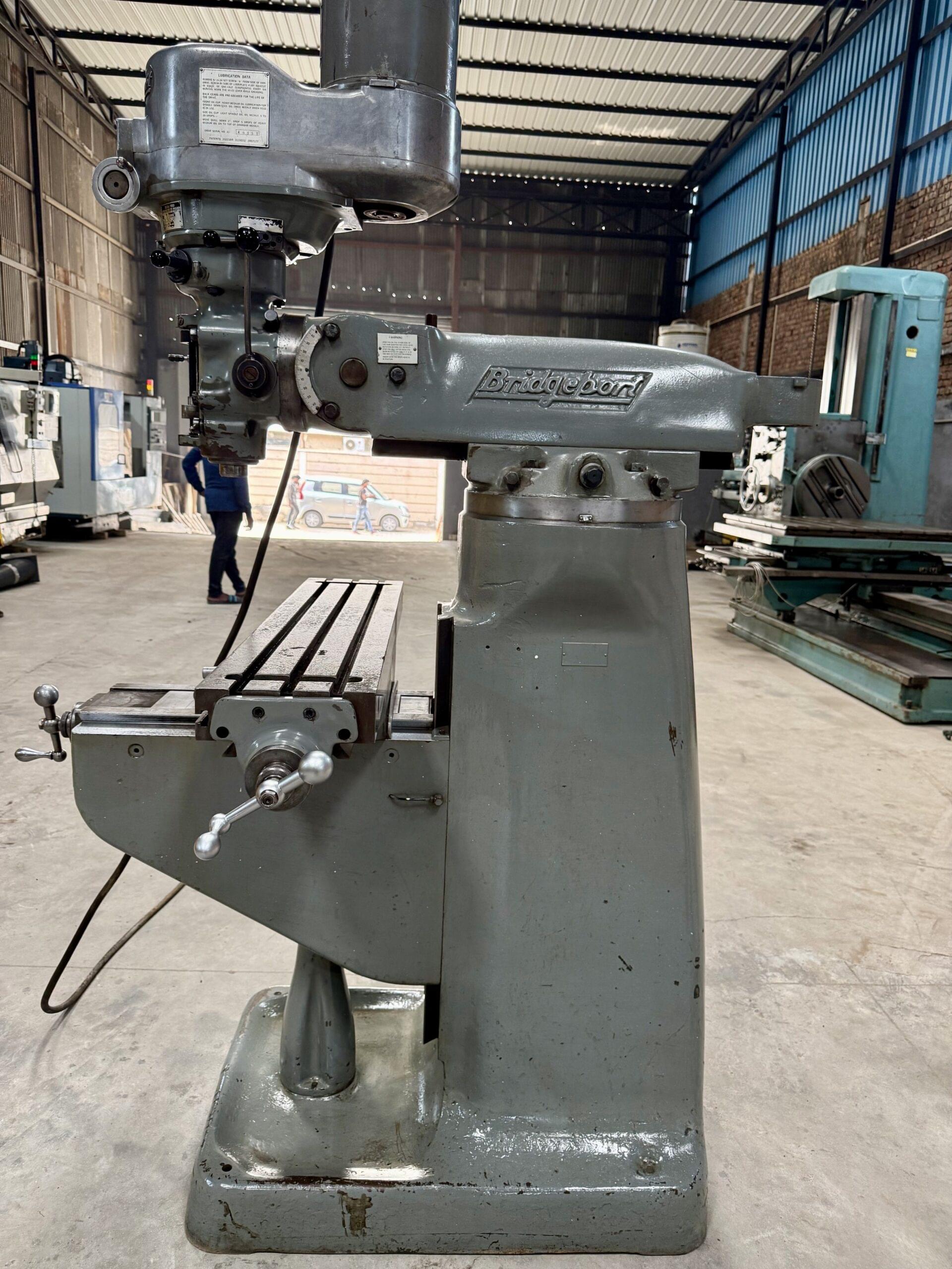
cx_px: 476
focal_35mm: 24
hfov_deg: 56.8
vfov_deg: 71.6
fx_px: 880
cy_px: 634
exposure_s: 1/100
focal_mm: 6.76
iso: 200
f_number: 1.78
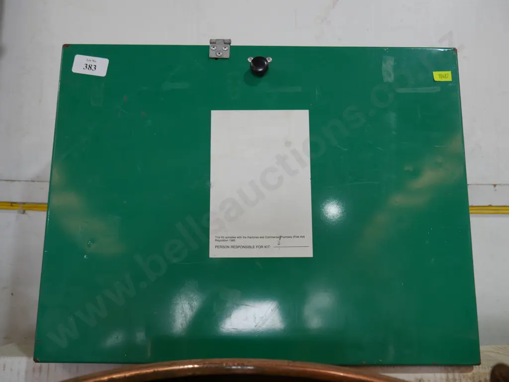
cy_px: 191
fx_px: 471
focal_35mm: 32
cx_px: 254
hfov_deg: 56.8
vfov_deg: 44.2
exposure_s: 1/60
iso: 320
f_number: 4
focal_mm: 16
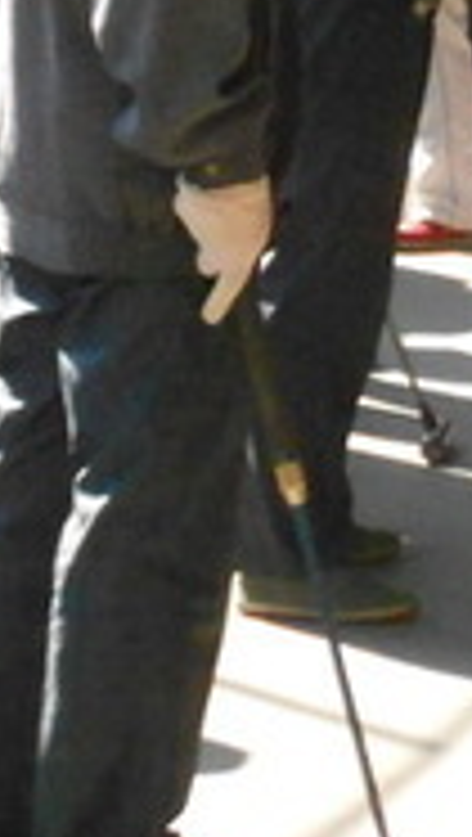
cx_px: 1236
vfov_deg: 9.2
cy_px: -68
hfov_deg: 5.1
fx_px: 5148
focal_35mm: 232
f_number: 5.3
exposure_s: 1/500
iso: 800
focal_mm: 11.6
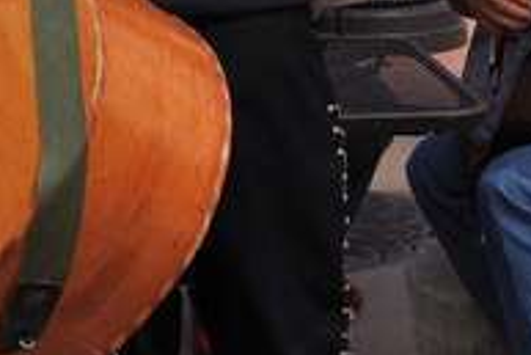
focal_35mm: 174
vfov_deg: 7.7
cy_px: -268
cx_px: 63
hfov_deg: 11.7
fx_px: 2568
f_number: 9
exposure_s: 1/640
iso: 200
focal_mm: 28.13
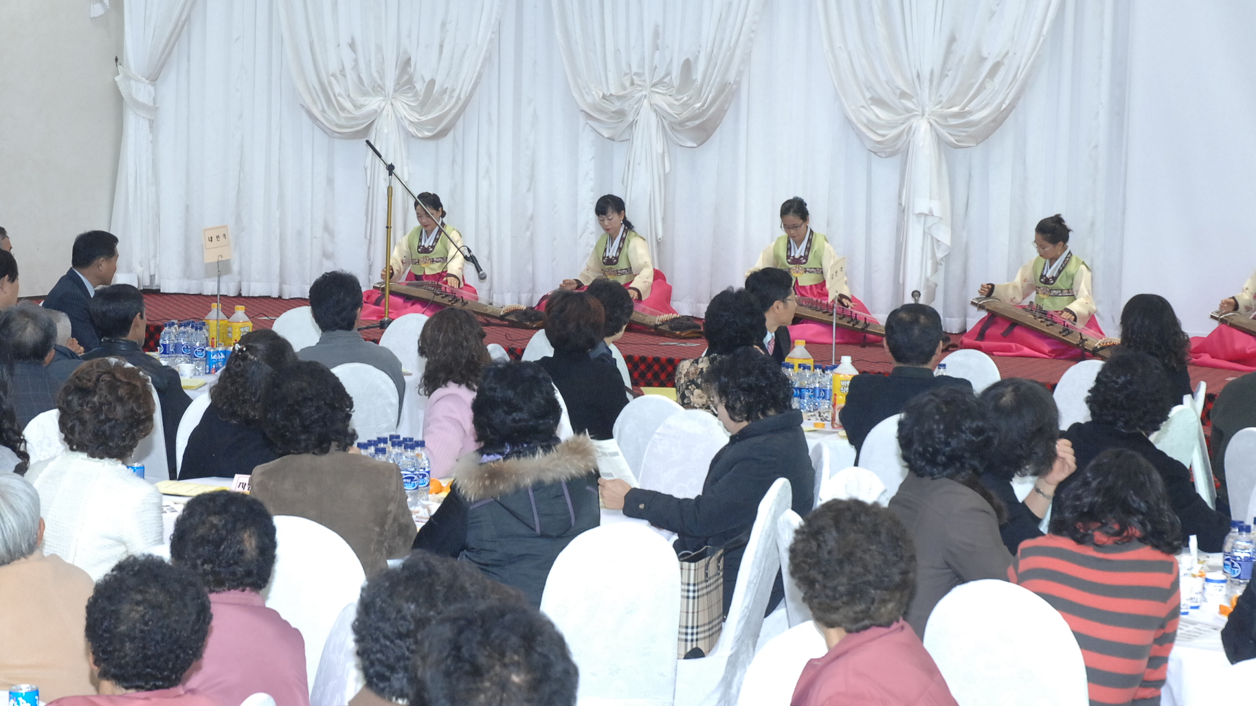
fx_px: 2697
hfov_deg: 26.2
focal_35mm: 81
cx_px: 658
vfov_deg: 14.9
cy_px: 238
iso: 800
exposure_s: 1/60
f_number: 6.7
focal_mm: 44
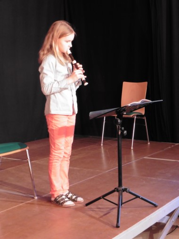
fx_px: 517
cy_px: 120
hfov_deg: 19.6
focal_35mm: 75
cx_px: 90
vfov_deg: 26.0
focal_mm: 13.3
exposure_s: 1/10
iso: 400
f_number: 5
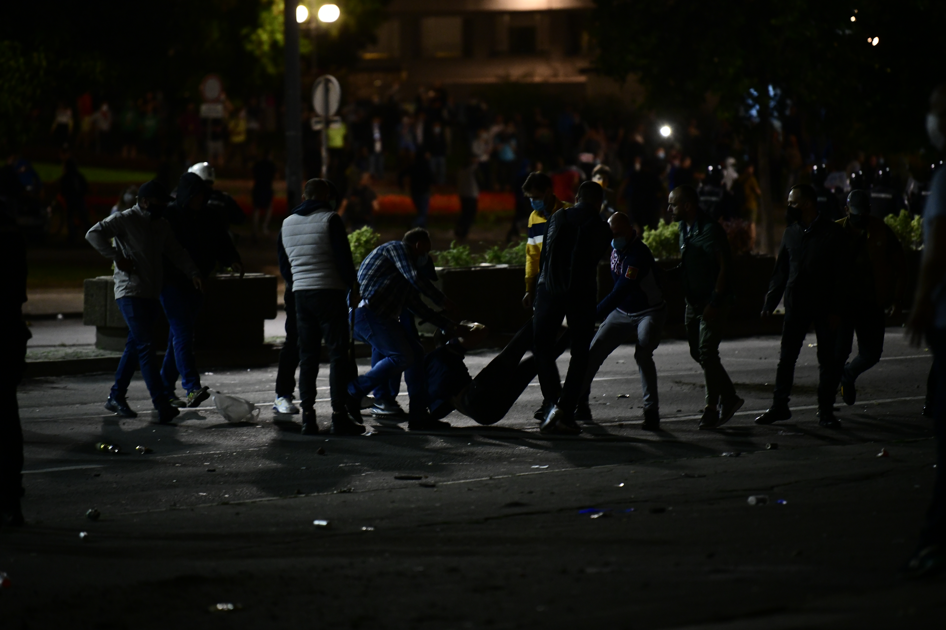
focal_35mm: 200
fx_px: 5255
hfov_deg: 10.3
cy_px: 315
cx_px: 473
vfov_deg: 6.9
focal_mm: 200
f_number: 3.2
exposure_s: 1/160
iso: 5000
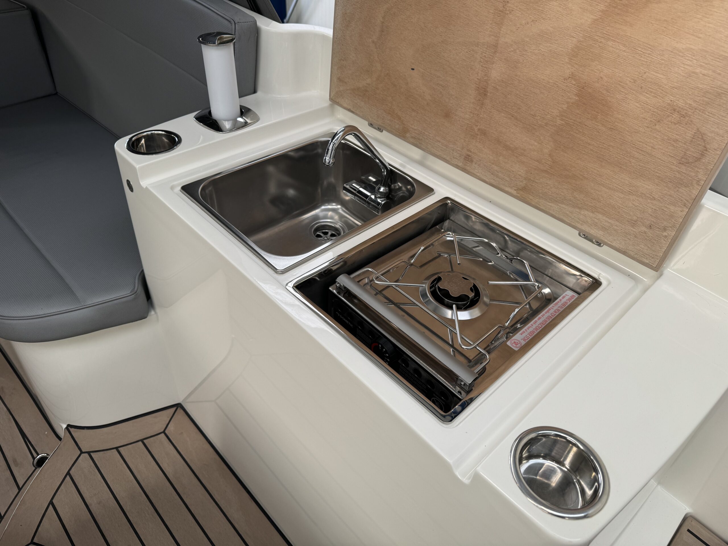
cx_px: 364
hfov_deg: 71.6
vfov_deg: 56.8
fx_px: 505
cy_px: 273
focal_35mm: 24
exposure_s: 1/121
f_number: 1.78
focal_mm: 6.76
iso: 64
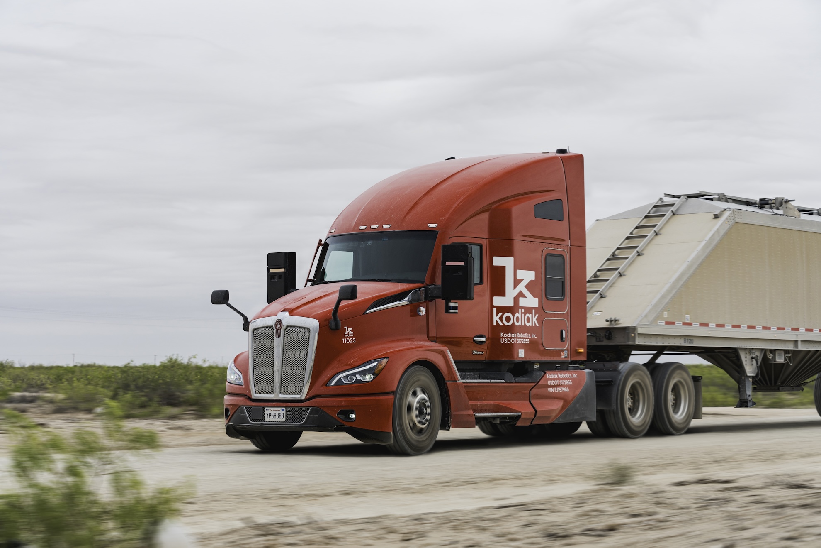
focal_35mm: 76
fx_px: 1733
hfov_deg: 26.7
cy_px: 274
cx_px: 410
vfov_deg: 17.9
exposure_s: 1/3000
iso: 400
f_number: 5.6
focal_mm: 76
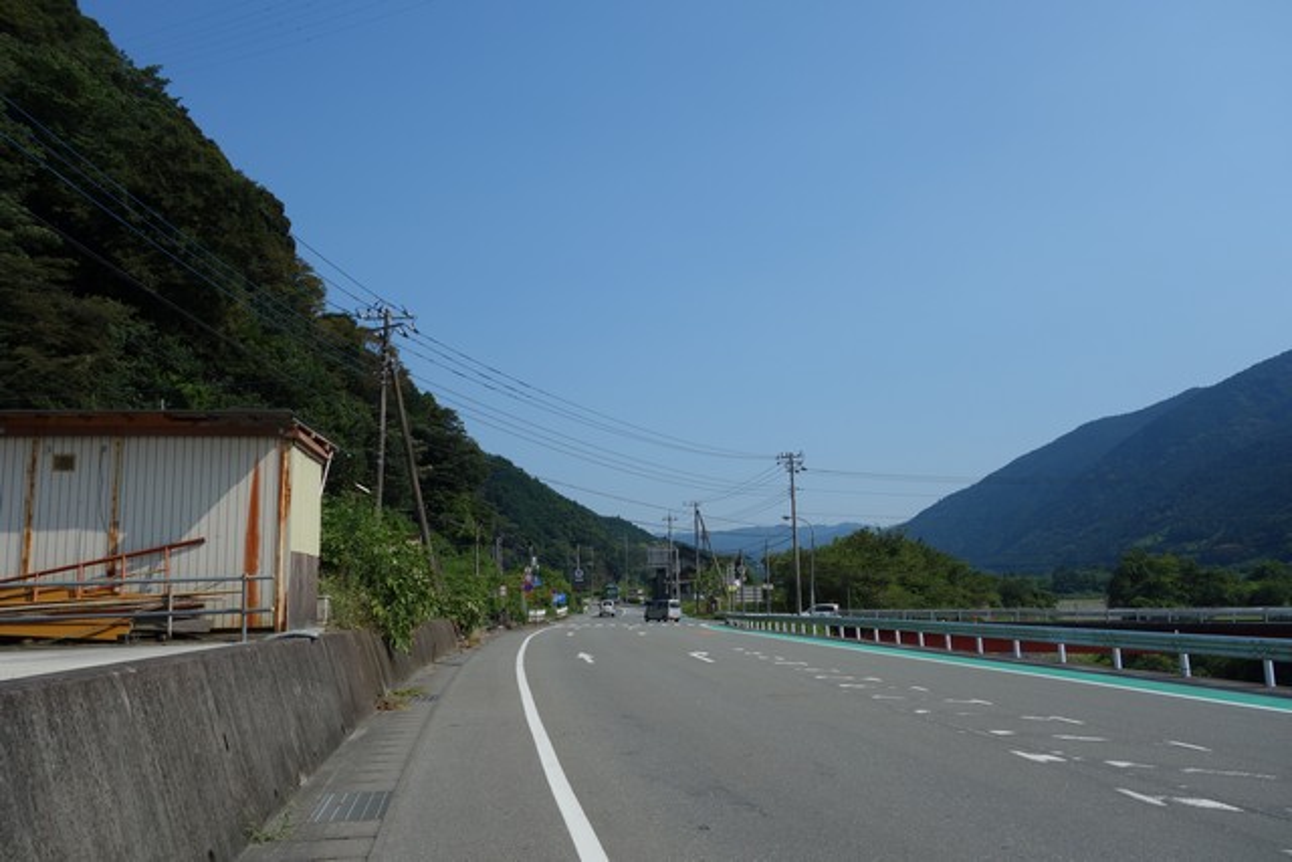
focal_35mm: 28
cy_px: 431
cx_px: 646
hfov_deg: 65.5
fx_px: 1005
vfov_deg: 46.4
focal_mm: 10.4
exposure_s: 1/800
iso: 125
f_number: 5.6
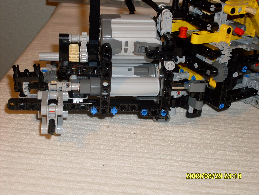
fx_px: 531
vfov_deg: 20.7
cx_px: 130
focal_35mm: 71
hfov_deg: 27.4
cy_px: 98
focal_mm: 11.7
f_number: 3.7
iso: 100
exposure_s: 1/45
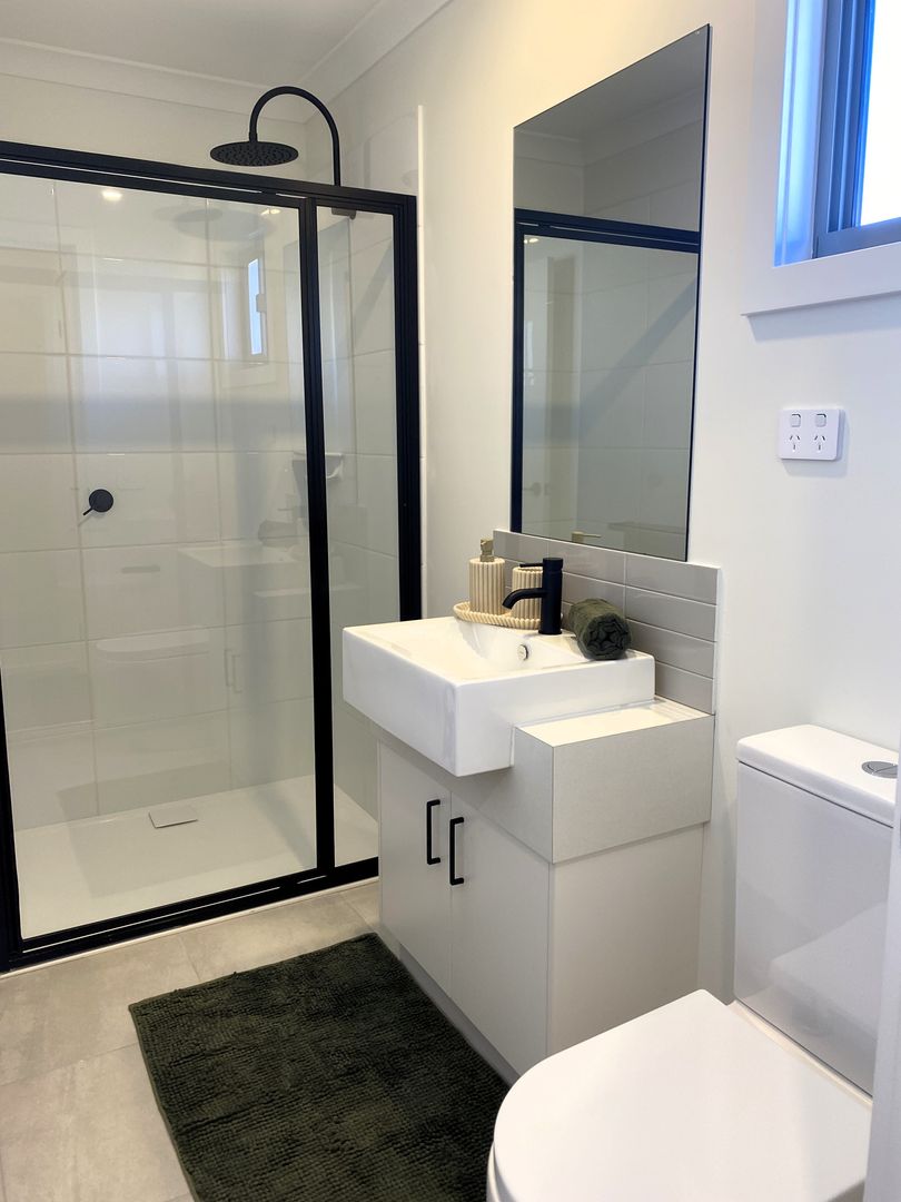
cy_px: 601
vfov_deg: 67.3
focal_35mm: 26
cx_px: 450
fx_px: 902
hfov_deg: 53.1
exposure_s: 1/100
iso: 100
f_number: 1.8
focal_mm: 4.25
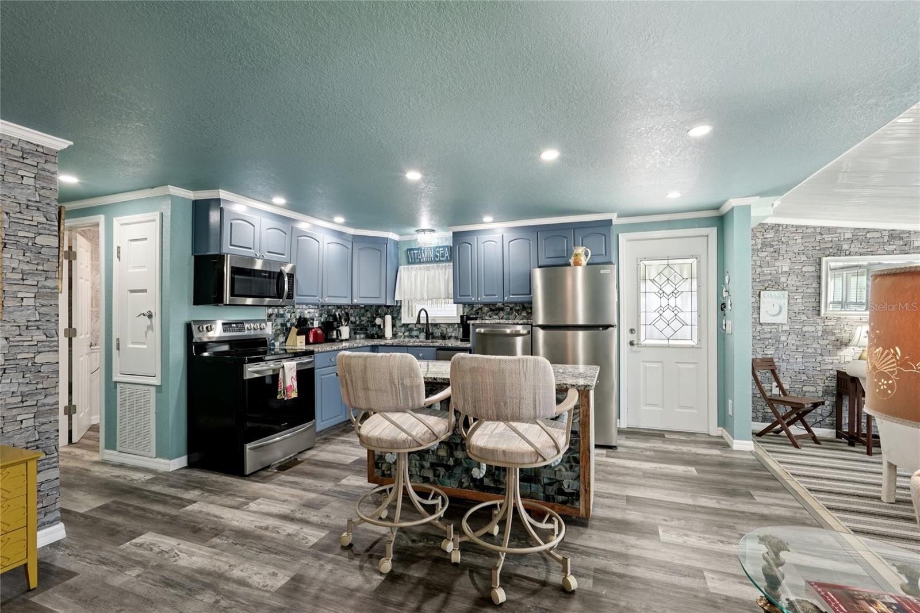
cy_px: 306
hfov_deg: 96.7
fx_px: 409
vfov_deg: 73.7
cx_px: 460
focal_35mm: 16
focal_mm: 16
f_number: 8
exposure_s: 1/10
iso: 400
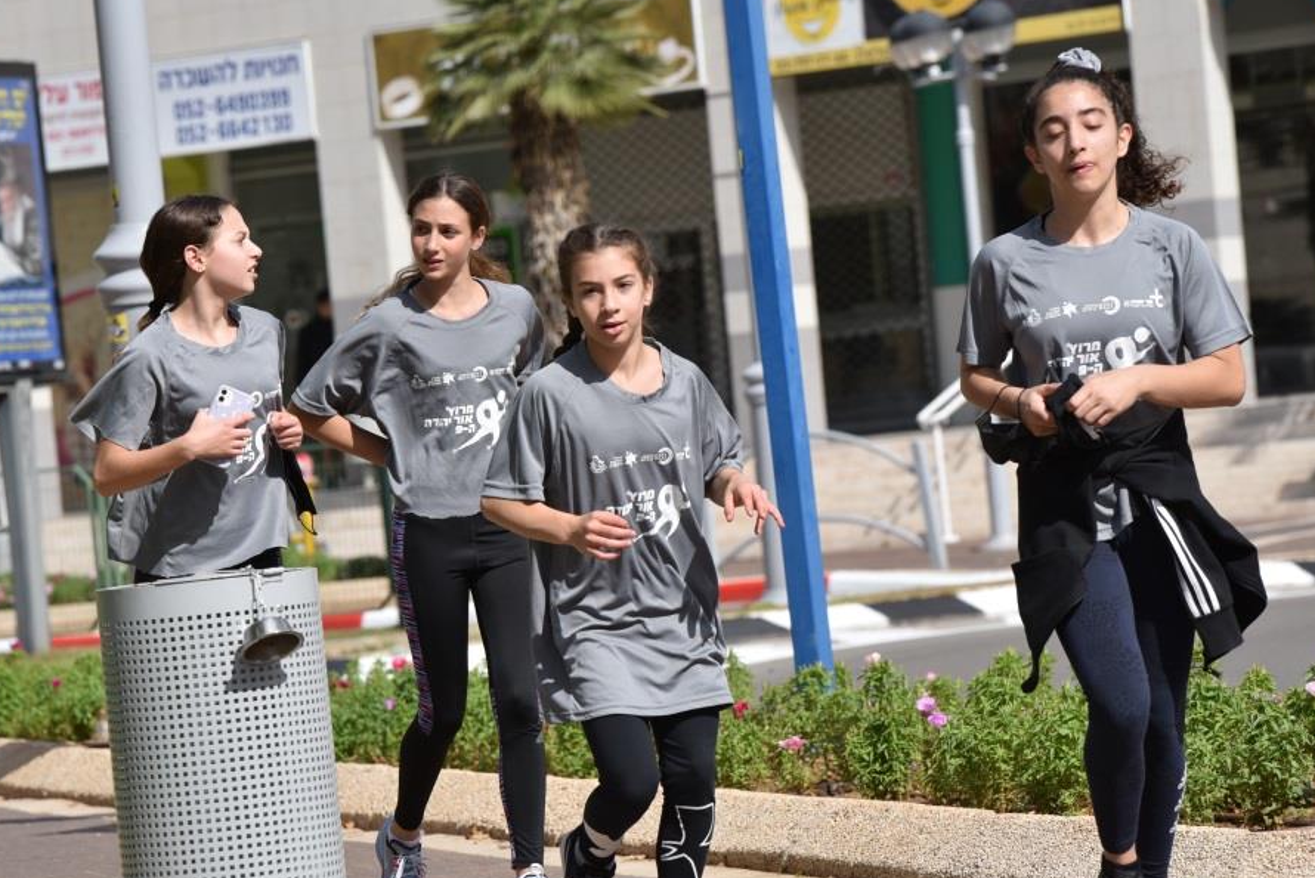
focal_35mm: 230
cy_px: 434
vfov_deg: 6.0
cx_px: 573
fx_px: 8404
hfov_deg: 8.9
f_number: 9
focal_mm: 200
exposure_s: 1/1250
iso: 400
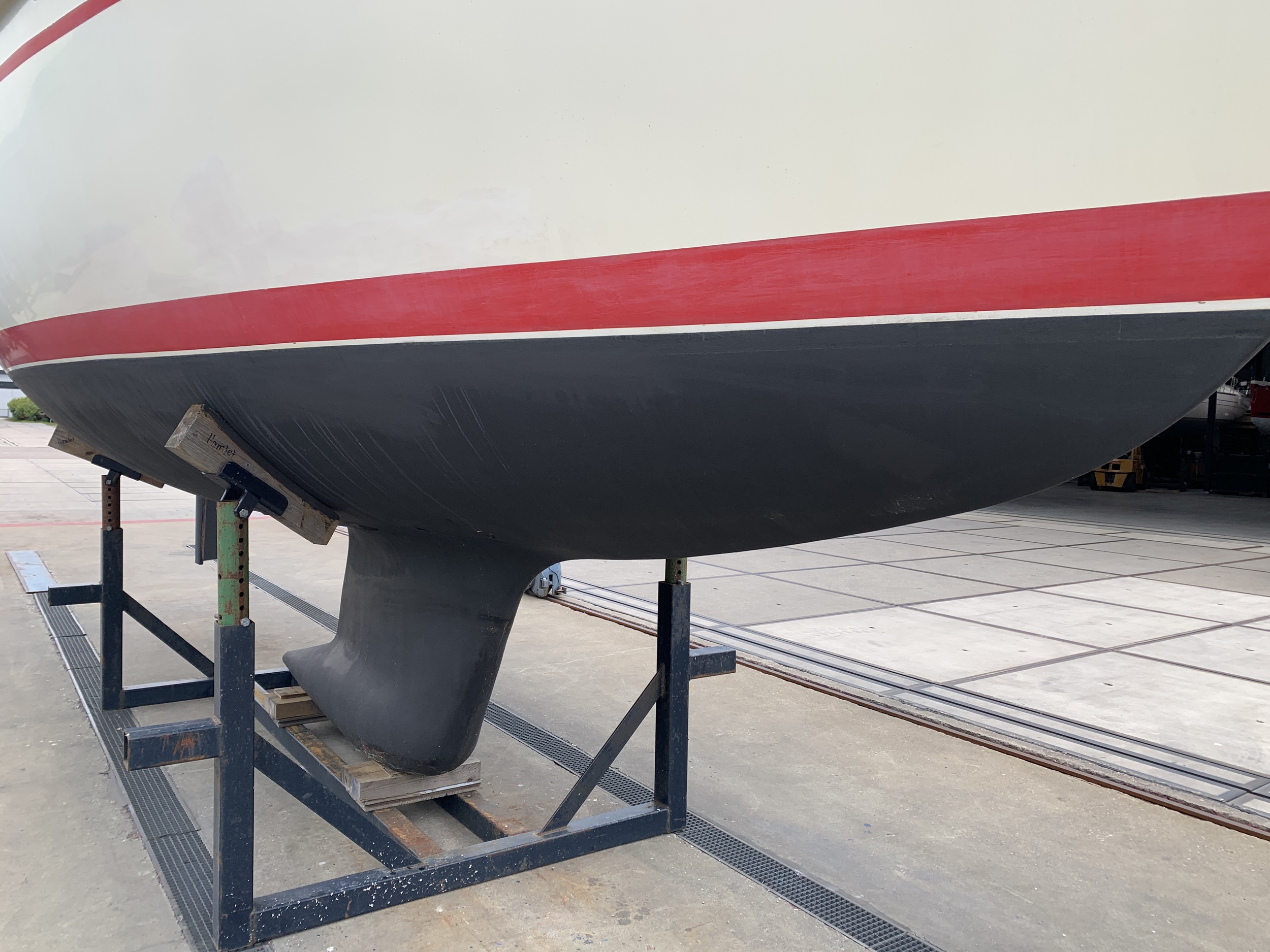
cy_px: 476
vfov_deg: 53.1
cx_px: 635
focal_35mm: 26
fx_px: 954
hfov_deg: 67.3
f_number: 1.8
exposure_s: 1/391
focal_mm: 4.25
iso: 25
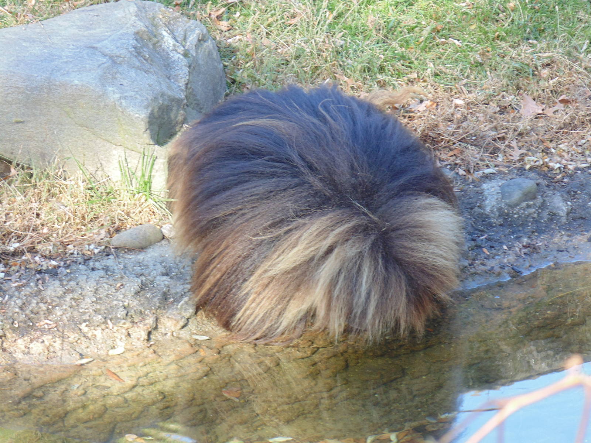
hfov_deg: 10.4
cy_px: 222
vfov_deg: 7.8
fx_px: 3244
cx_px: 296
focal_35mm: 190
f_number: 5.4
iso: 100
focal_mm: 34.2
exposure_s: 1/30
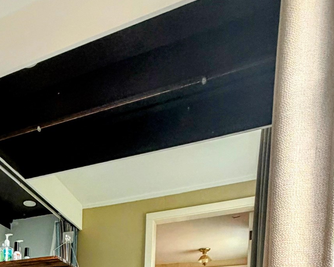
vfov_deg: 30.9
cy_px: 351
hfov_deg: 44.8
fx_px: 366
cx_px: 37
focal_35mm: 37
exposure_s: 1/121
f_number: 2.2
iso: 250
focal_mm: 2.22
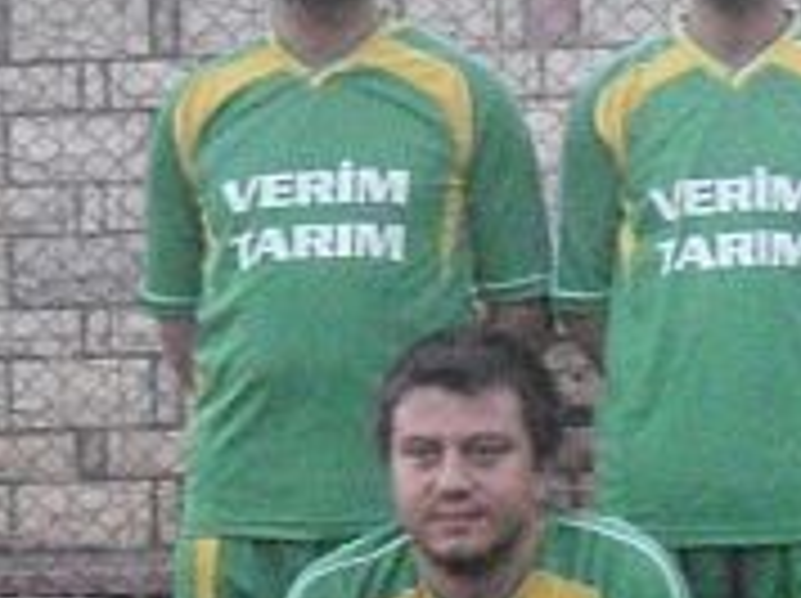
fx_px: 2912
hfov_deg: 14.6
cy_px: 683
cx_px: 1206
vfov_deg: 11.5
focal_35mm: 126
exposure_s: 1/45
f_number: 3.2
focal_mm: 6.3
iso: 1600
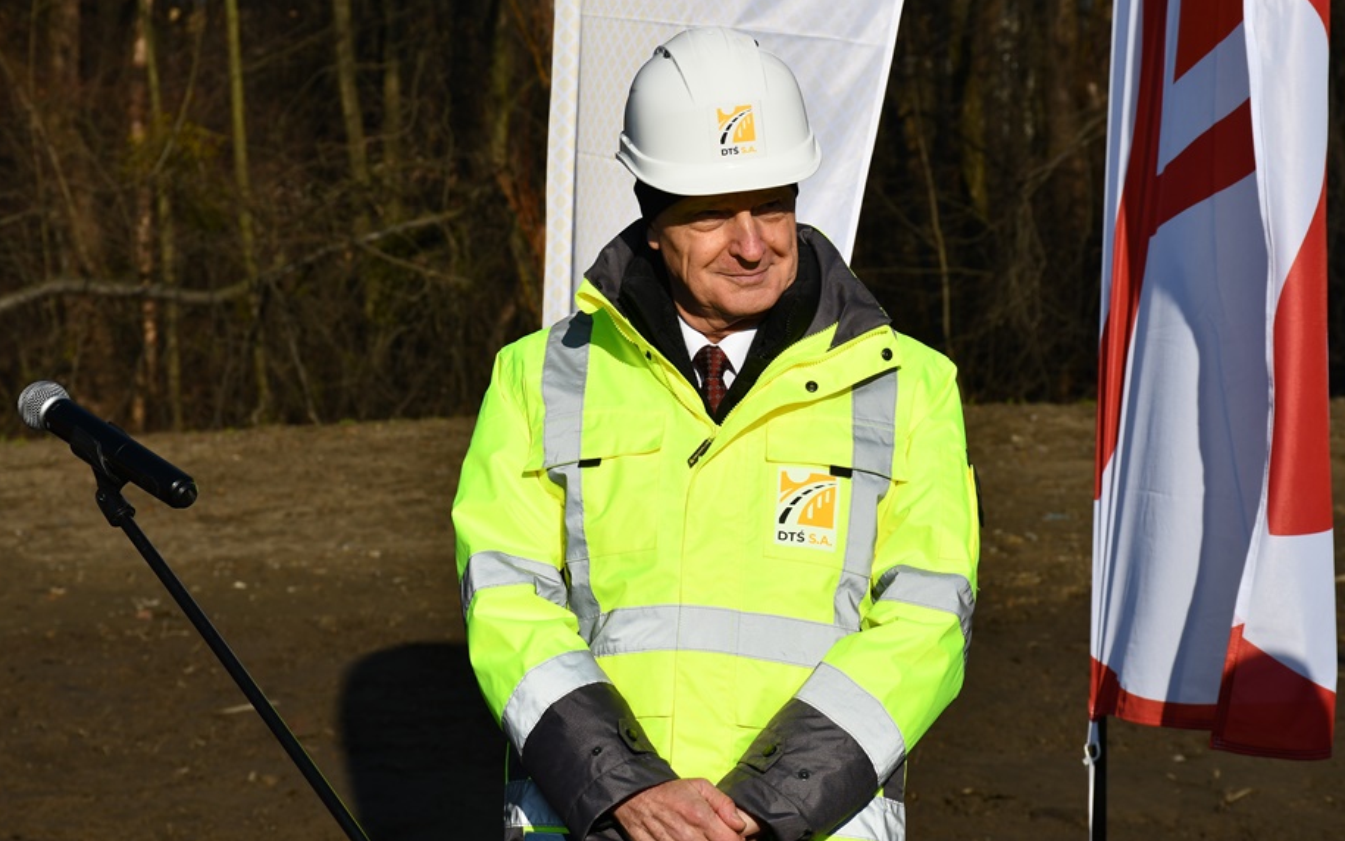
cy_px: 367
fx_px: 4289
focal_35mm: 117
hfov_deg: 17.8
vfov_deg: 11.2
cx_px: 719
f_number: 8
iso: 100
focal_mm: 70
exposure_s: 1/500
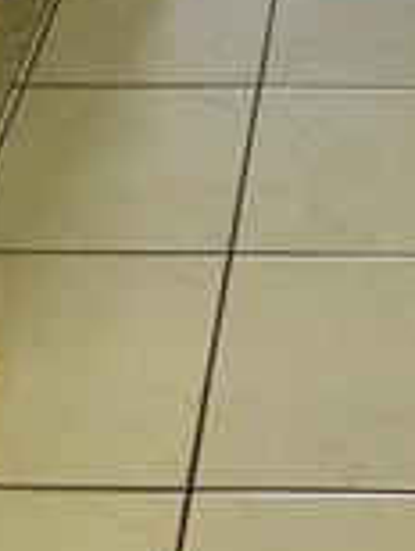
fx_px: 1610
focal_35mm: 101
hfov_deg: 14.4
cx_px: 436
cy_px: -497
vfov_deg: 15.9
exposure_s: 1/120
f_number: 1.5
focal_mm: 5.7
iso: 100
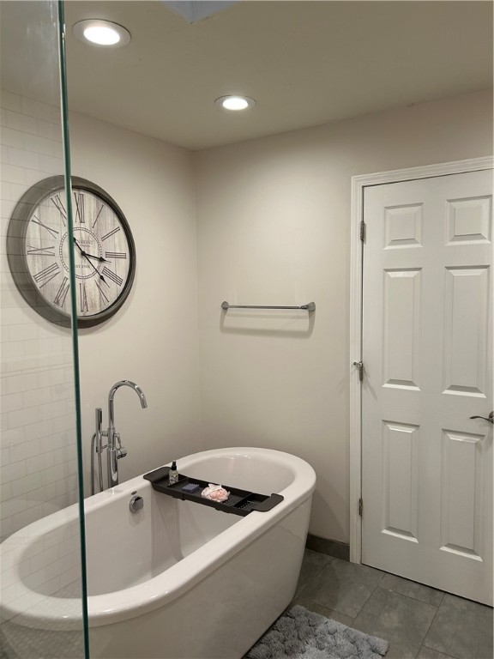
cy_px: 330
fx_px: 495
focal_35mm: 26
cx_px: 247
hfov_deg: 53.1
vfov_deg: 67.3
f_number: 1.5
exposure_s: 1/120
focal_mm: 5.7
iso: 80
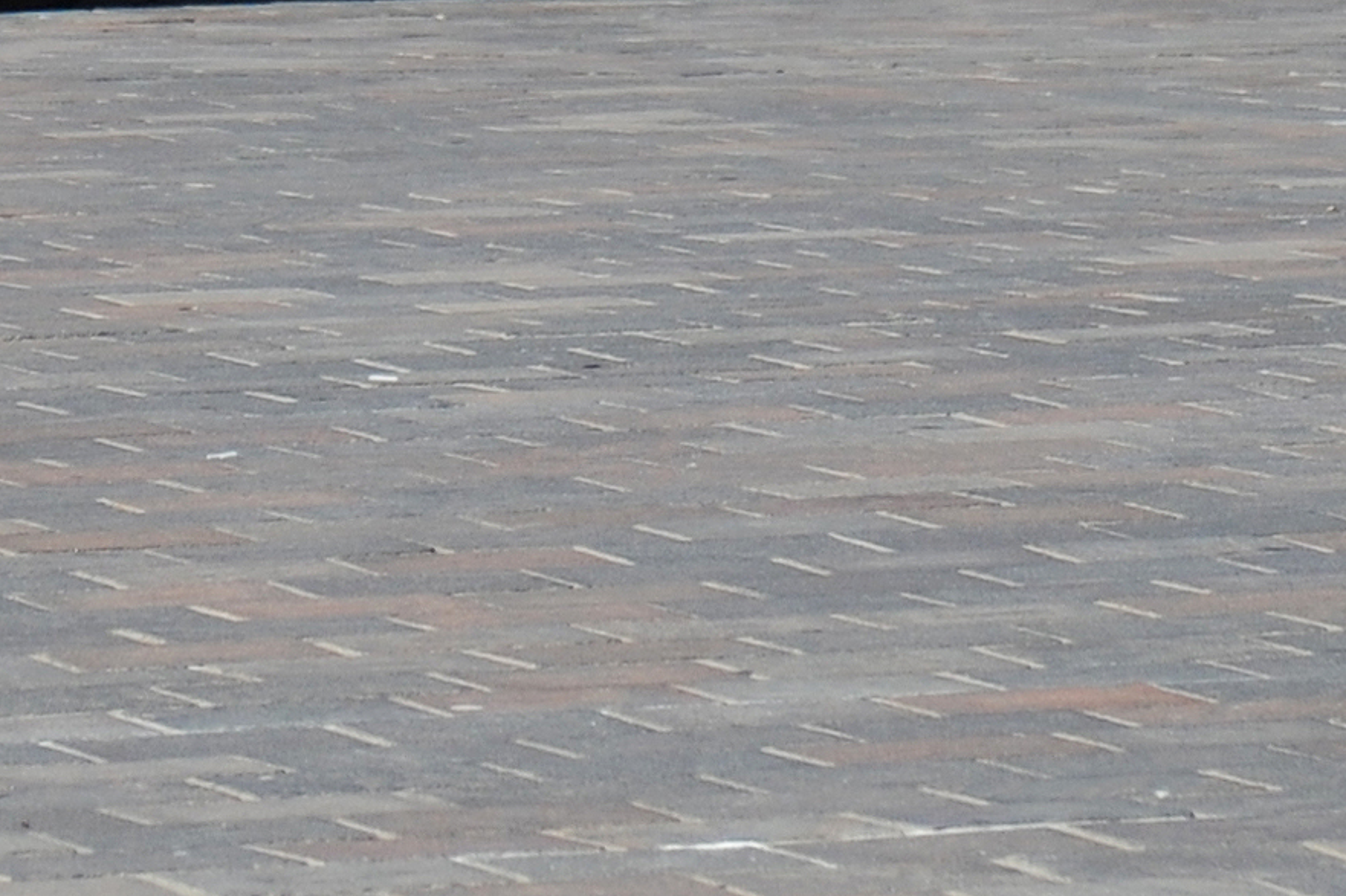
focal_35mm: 423
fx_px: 15812
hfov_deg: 4.9
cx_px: 345
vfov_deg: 3.2
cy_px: -1239
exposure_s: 1/4000
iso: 200
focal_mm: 58
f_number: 2.8
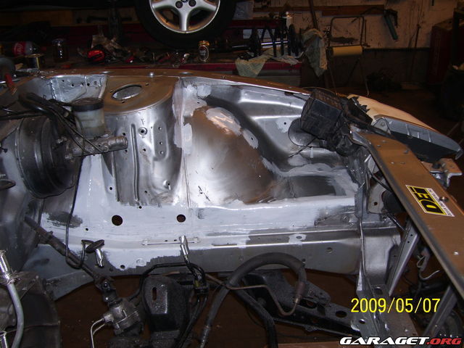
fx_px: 496
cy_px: 174
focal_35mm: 37
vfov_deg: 38.7
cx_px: 232
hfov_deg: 50.1
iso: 80
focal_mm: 6
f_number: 2.7
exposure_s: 1/60
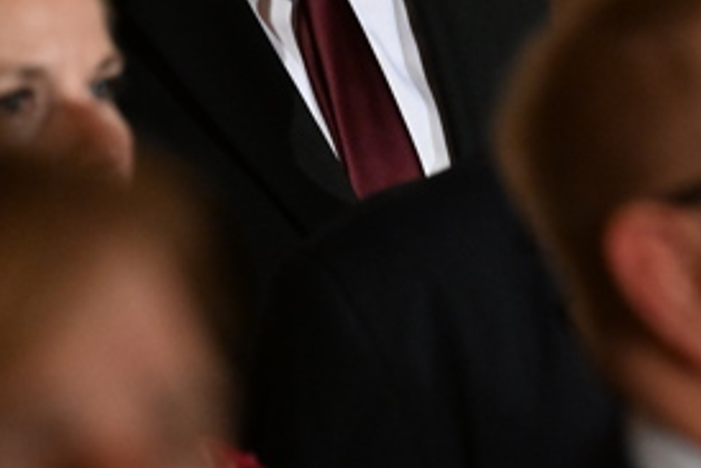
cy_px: -115
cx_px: 235
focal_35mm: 504
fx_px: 9819
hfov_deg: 4.1
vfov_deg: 2.7
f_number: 5
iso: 6400
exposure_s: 1/125
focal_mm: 200
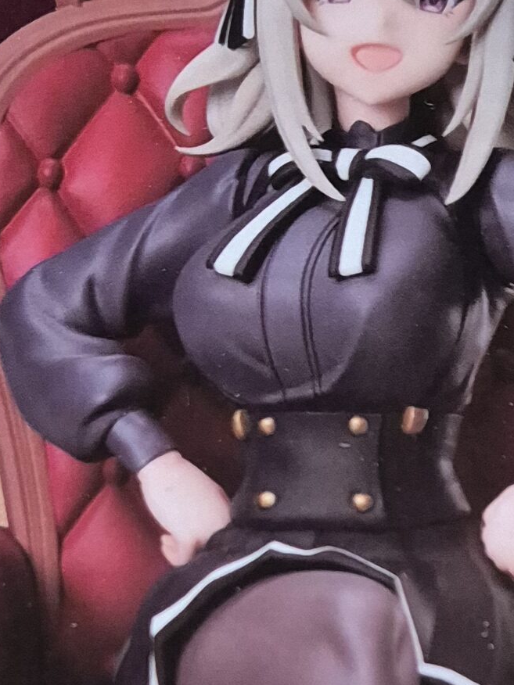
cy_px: 643
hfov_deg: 14.1
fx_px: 2079
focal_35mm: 105
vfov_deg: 18.4
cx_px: 350
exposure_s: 1/100
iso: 1250
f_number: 1.8
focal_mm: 5.4
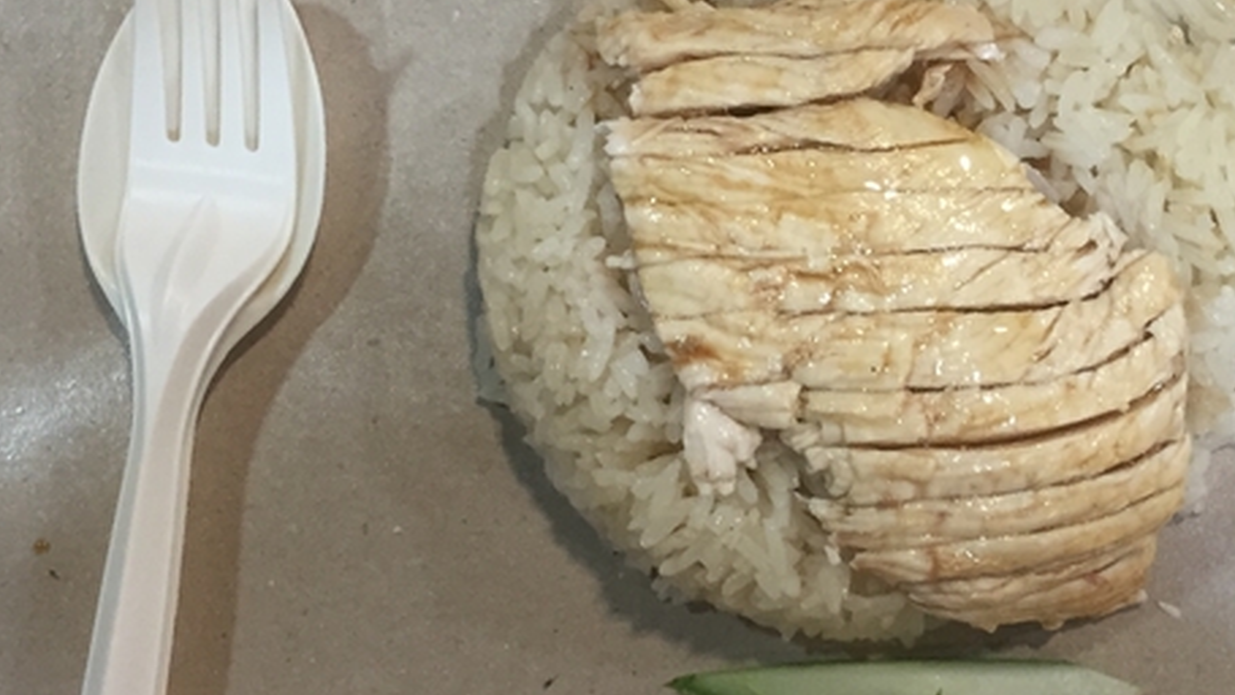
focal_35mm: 68
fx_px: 2227
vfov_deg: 17.7
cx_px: 976
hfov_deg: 30.3
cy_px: 285
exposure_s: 1/33
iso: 80
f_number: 2.2
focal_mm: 4.15
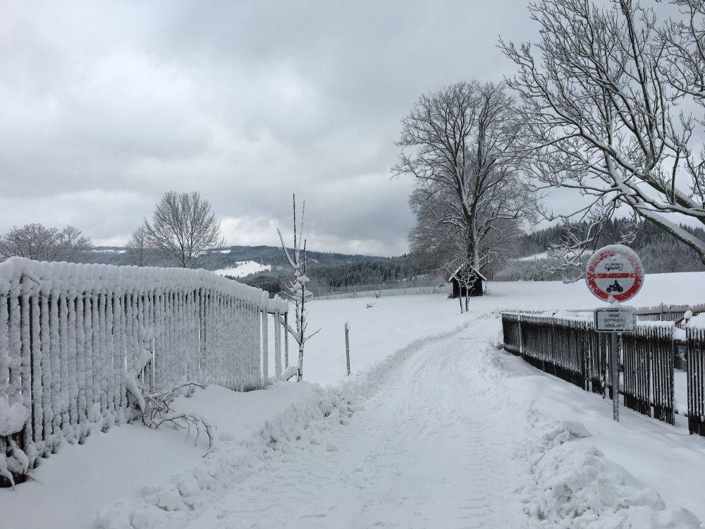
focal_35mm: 29
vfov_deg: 48.2
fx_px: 591
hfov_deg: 61.7
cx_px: 352
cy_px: 264
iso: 25
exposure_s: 1/605
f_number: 2.2
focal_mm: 4.15
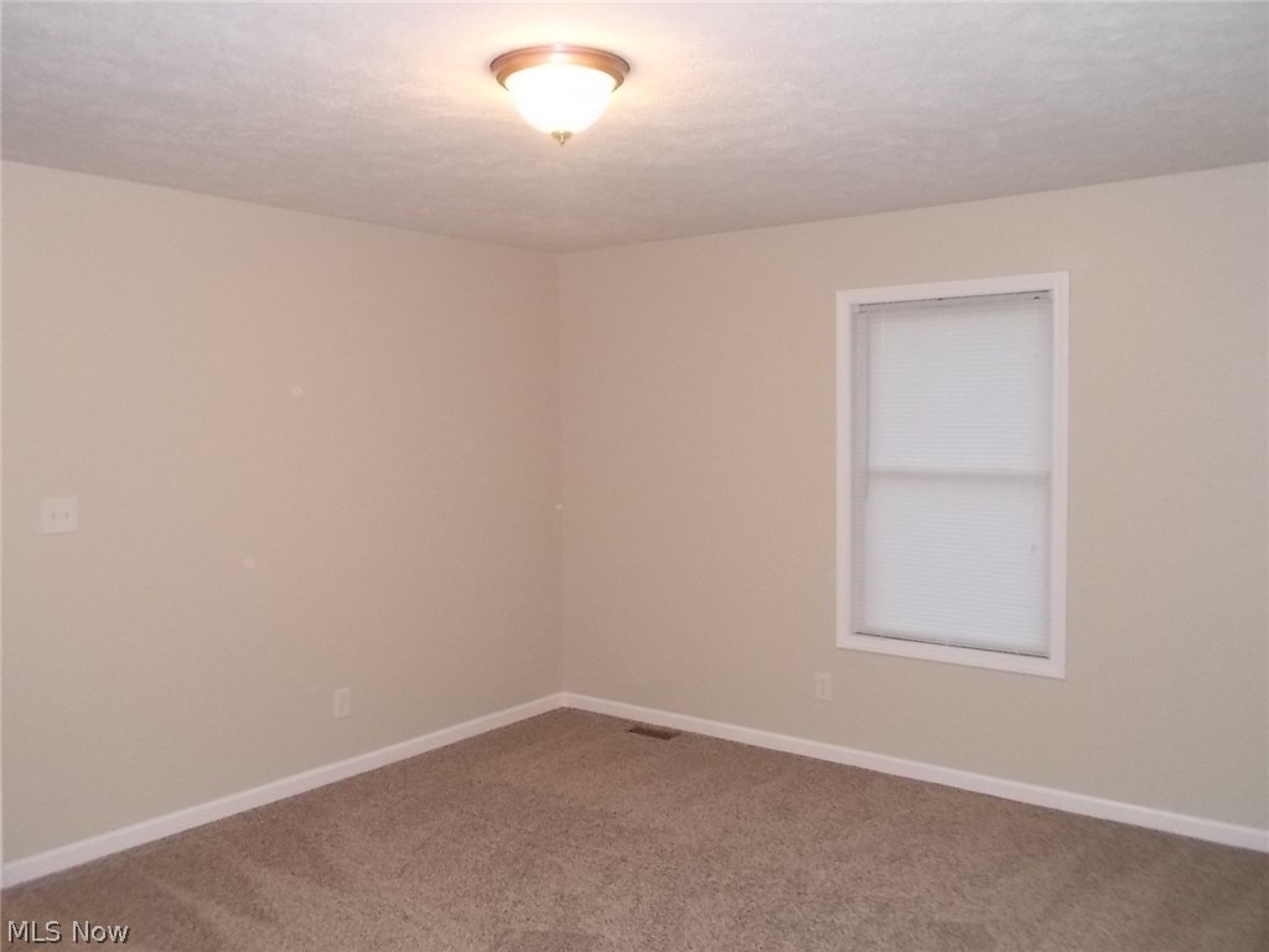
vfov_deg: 48.2
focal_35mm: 29
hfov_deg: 61.7
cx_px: 634
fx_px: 1063
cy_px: 476
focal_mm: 4.1
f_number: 3.3
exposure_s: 1/25
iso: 400
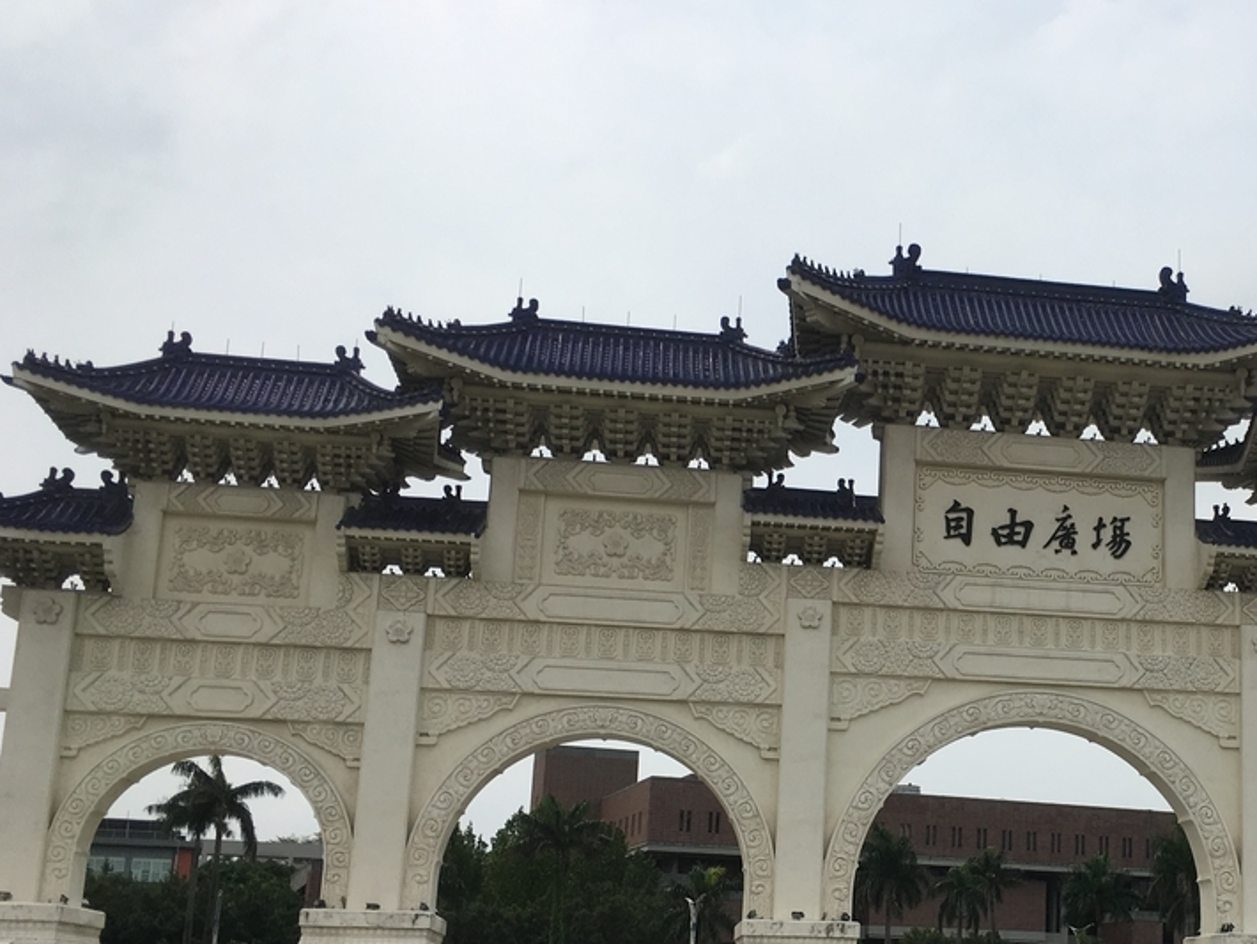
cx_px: 1014
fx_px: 1780
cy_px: 609
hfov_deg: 37.4
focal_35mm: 49
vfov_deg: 29.5
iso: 25
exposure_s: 1/3077
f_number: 2.2
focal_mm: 4.15
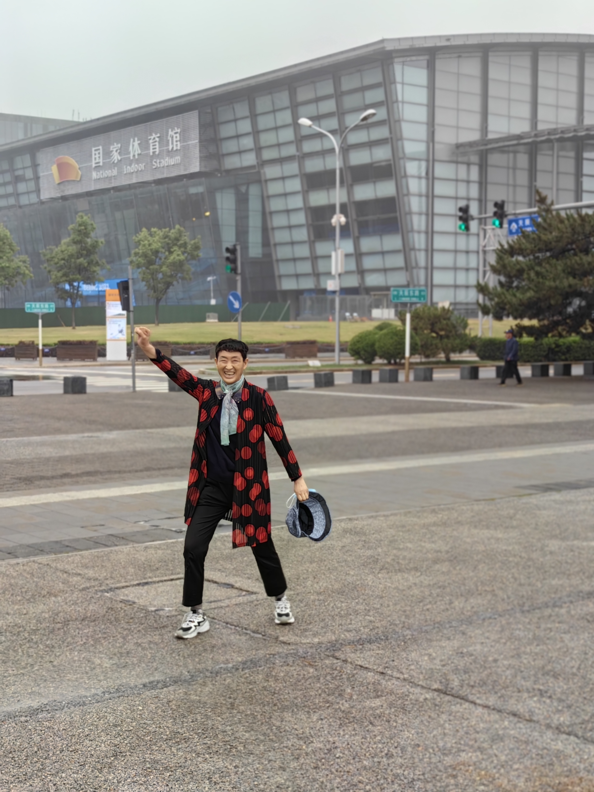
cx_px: 297
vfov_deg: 35.5
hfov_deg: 27.0
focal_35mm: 54
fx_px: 1235
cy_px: 396
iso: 80
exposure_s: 1/191
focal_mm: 5.75
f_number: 1.4
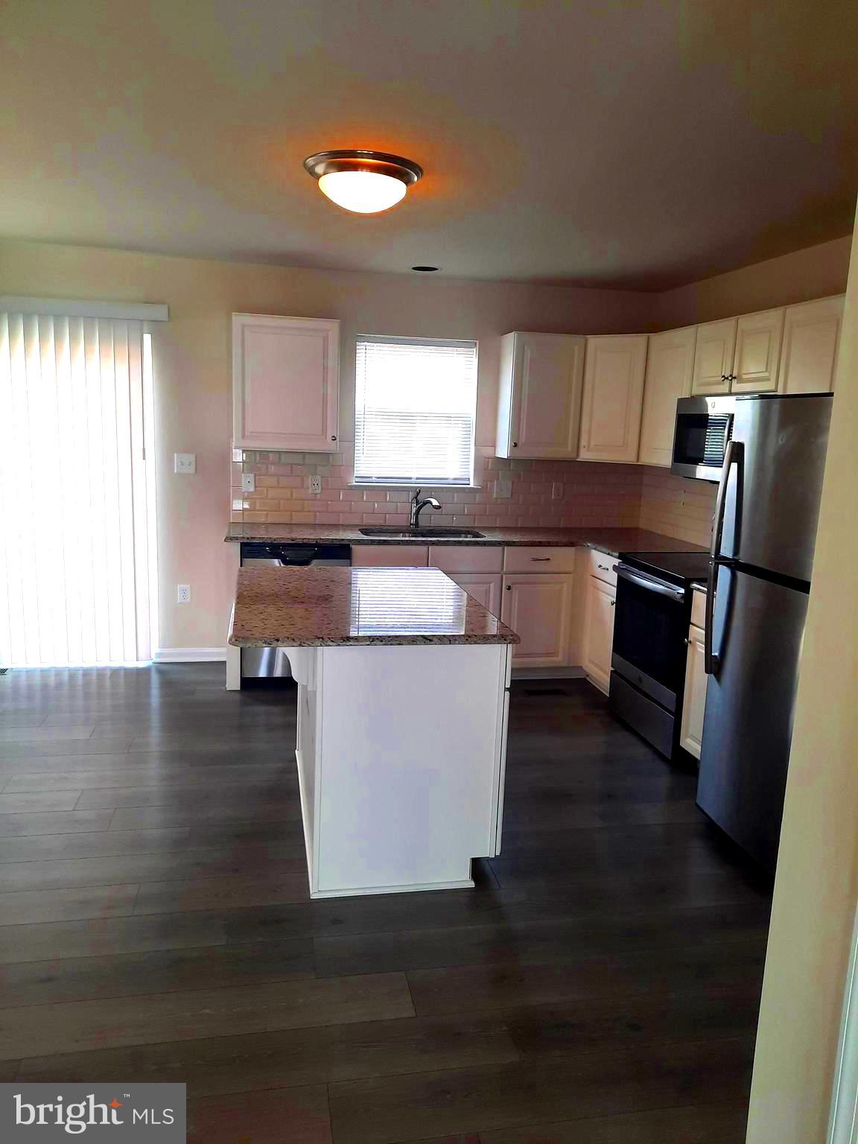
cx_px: 429
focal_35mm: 25
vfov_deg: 69.4
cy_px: 572
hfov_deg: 54.9
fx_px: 826
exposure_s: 1/60
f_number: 2
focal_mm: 4.6
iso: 40
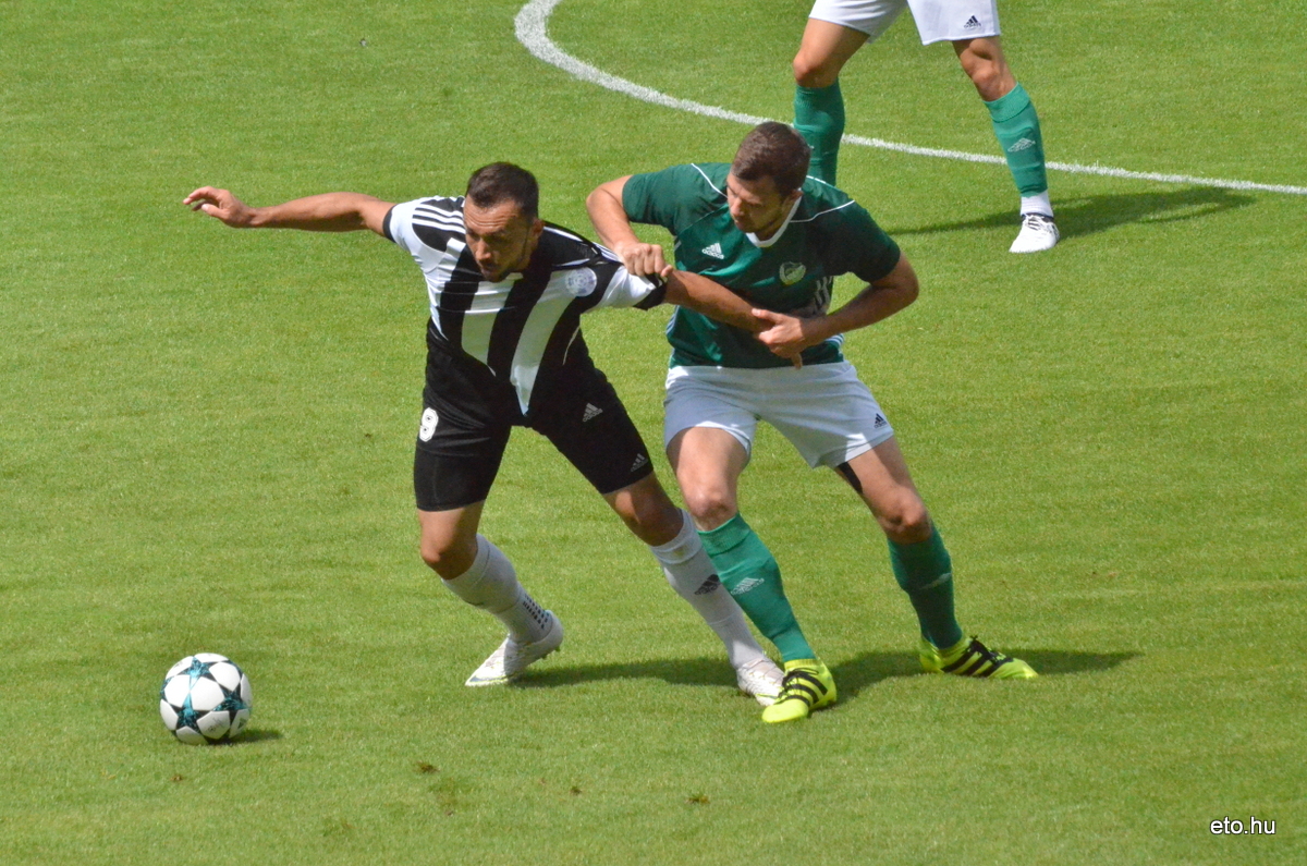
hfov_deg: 4.6
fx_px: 16305
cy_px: 433
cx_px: 654
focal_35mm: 450
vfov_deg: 3.0
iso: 6400
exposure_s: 1/8000
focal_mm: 300
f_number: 14
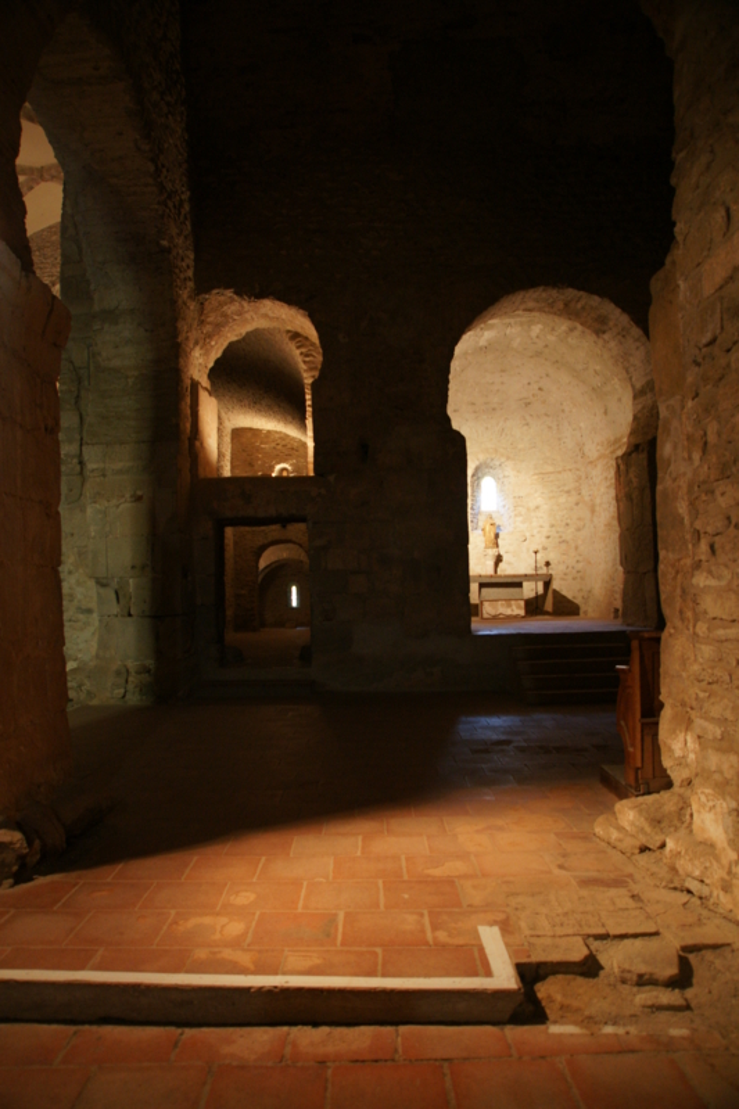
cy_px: 554
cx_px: 370
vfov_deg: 73.8
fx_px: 739
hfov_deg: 53.1
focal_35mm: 24
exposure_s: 1/8
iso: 800
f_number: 3.5
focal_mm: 16
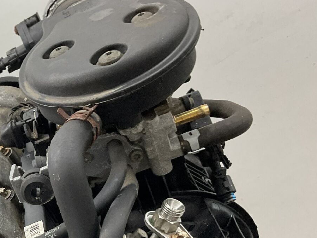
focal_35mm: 62
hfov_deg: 28.9
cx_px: -13
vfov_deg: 23.1
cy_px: 208
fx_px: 568
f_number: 1.8
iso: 50
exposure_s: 1/100
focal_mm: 3
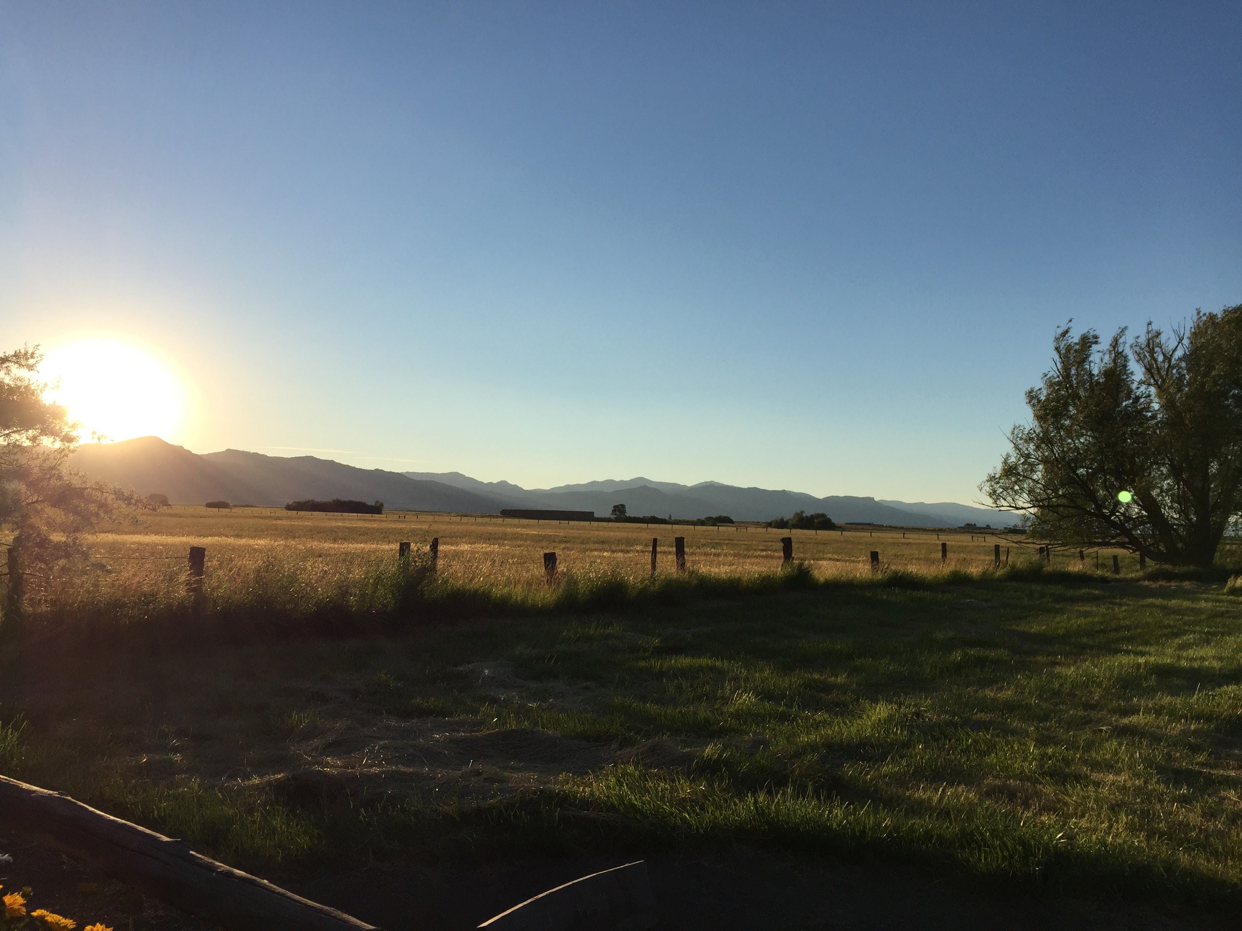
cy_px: 466
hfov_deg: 61.7
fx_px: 1041
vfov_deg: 48.2
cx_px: 621
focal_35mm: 29
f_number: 2.2
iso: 32
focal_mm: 4.15
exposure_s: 1/2326
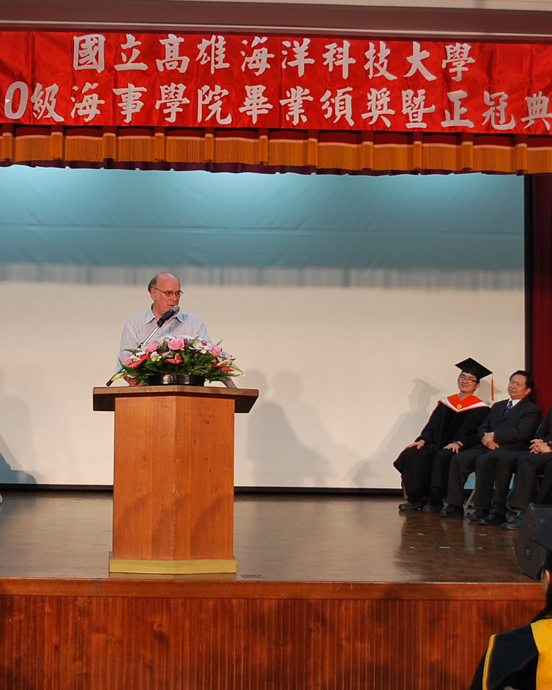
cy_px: 333
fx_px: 1164
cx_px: 189
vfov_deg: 33.0
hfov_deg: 26.5
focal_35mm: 57
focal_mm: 24
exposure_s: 1/30
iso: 220
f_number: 4.2
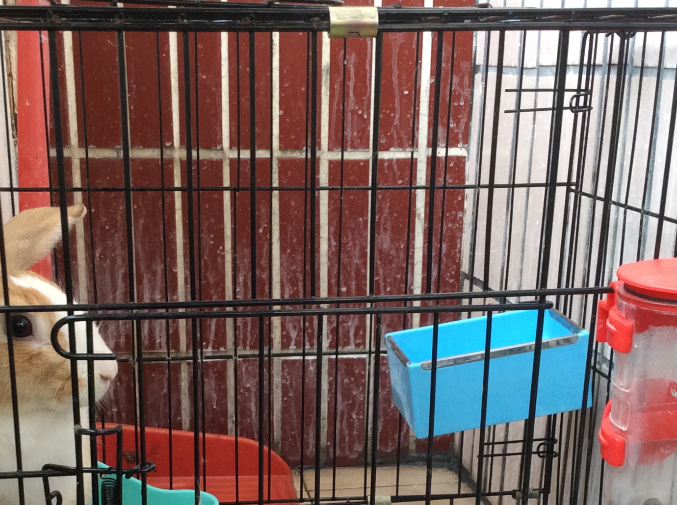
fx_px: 1210
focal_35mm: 62
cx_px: 293
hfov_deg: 31.2
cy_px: 448
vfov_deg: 23.0
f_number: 2.4
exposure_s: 1/24
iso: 80
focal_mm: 3.3
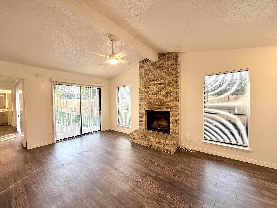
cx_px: 138
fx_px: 112
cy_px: 104
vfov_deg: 85.7
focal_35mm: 14
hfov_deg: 102.1
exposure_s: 1/120
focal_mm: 2.22
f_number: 2.2
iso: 200
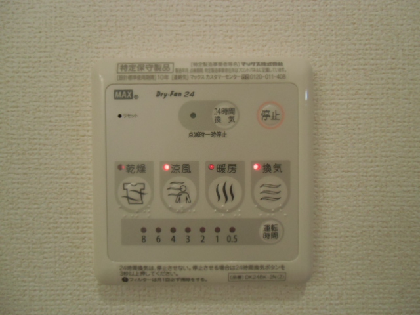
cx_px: 210
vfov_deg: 56.8
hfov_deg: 71.6
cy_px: 158
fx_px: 291
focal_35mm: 24
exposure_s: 1/125
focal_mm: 4.24
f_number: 3
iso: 400
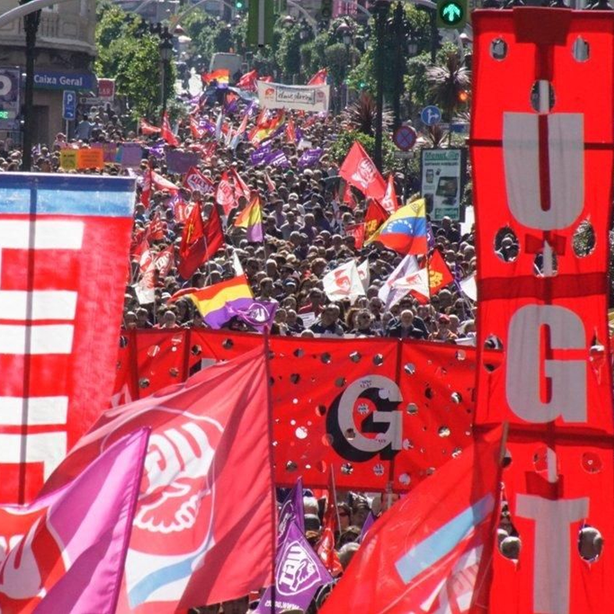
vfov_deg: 3.1
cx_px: 239
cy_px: 307
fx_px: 11519
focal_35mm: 574
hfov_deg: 3.1
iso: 2500
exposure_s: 1/500
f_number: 29
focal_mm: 300
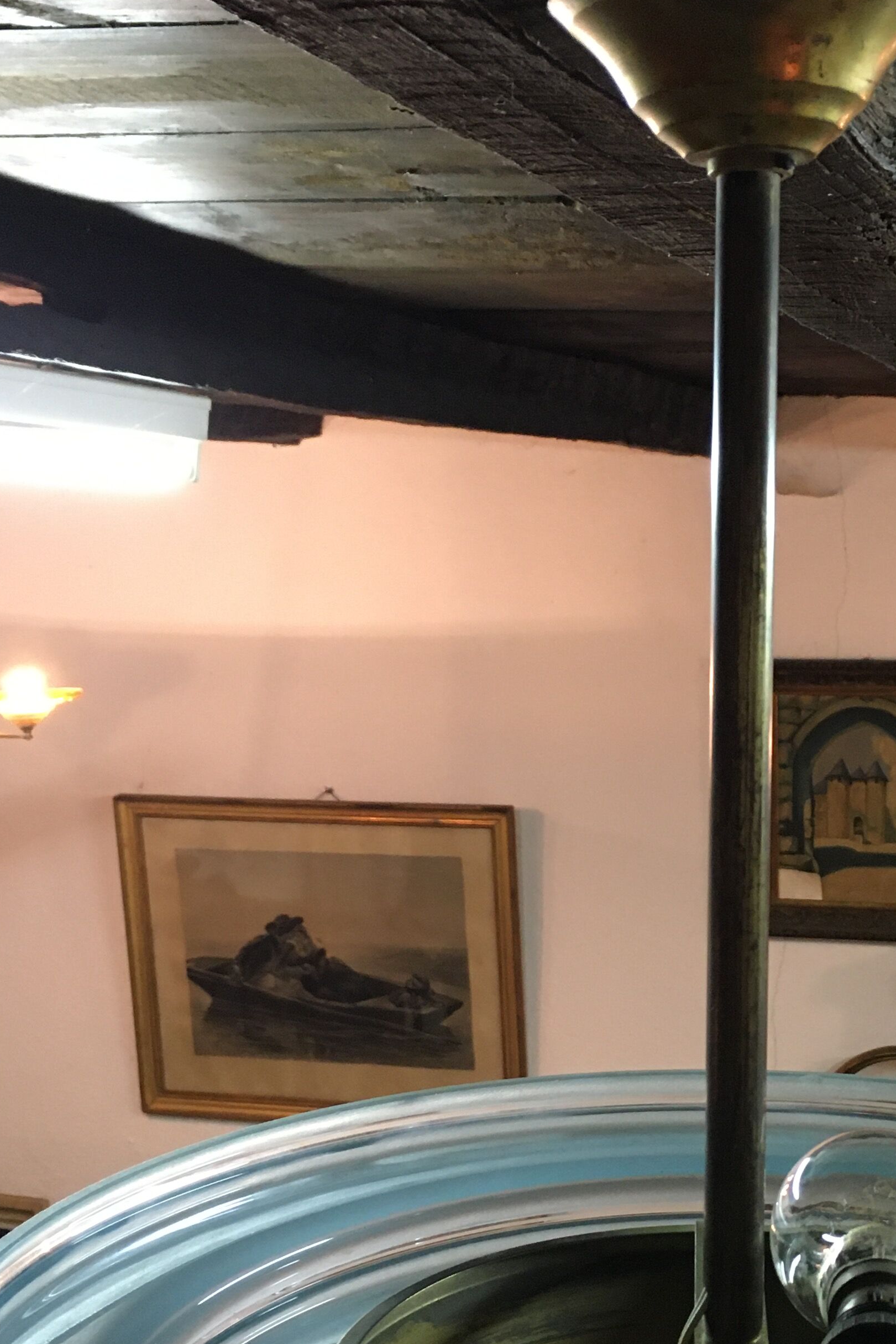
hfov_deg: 26.4
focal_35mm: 50
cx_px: 730
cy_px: 780
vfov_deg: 39.5
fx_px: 1867
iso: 200
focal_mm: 4.15
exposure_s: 1/20
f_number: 2.2
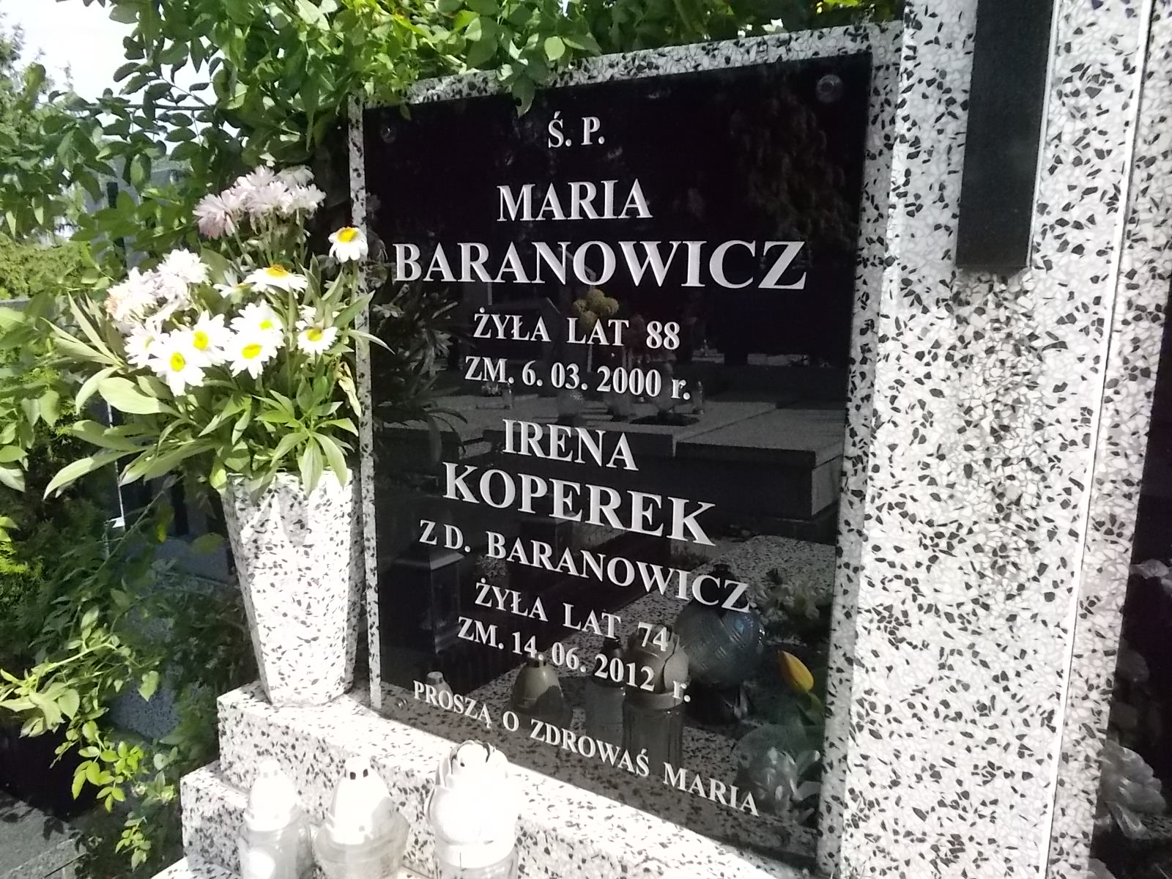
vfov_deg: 53.1
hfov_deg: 67.3
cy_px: 440
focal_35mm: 26
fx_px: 880
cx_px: 586
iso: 400
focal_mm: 4.6
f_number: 8
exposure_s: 1/320
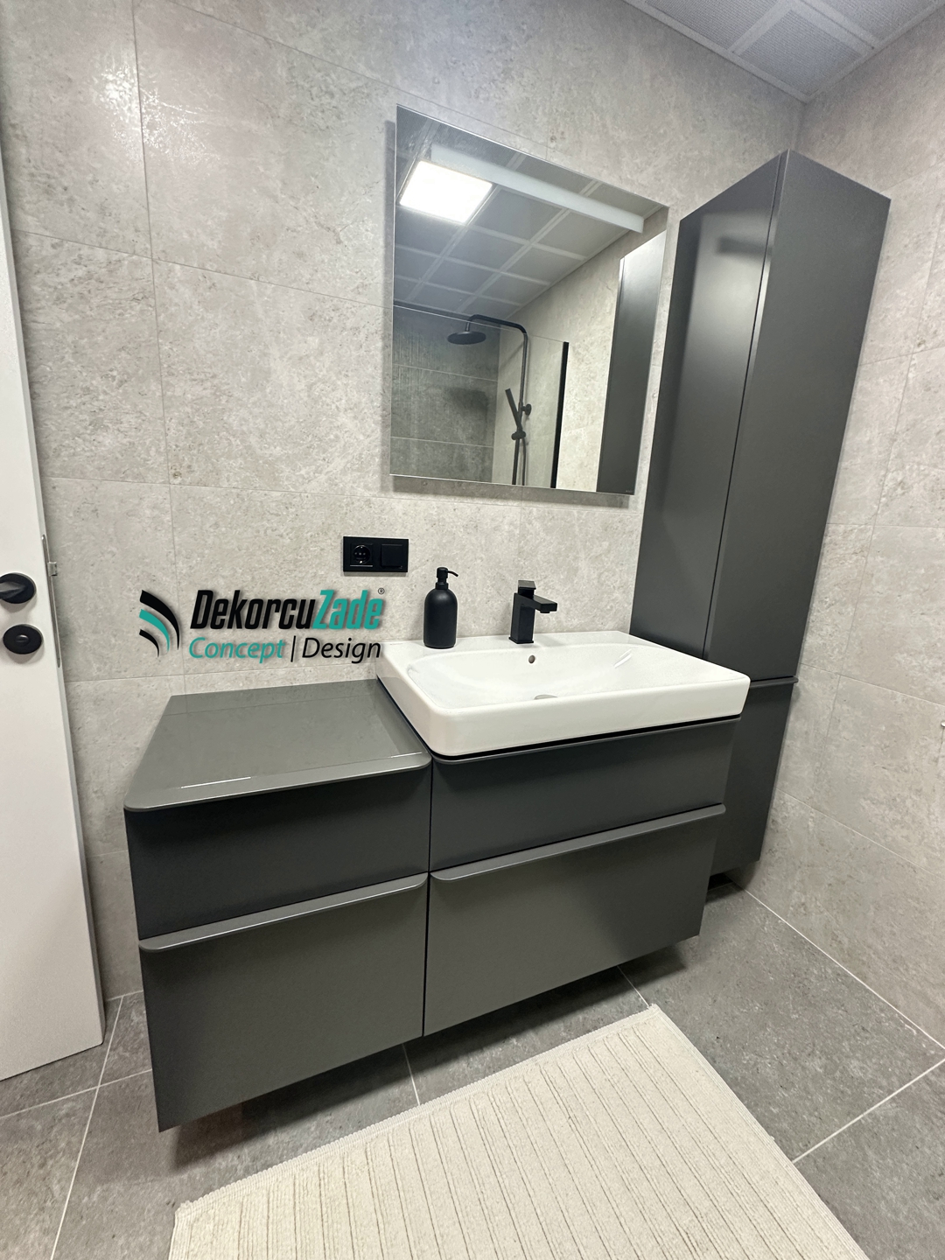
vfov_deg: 102.1
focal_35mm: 14
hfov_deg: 85.7
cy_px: 630
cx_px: 472
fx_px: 510
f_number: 2.2
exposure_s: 1/50
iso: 200
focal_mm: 2.22
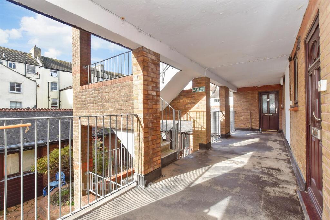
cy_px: 110
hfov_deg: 96.7
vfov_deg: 73.8
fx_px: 147
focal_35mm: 16
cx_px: 165
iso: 400
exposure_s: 1/160
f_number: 8
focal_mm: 11
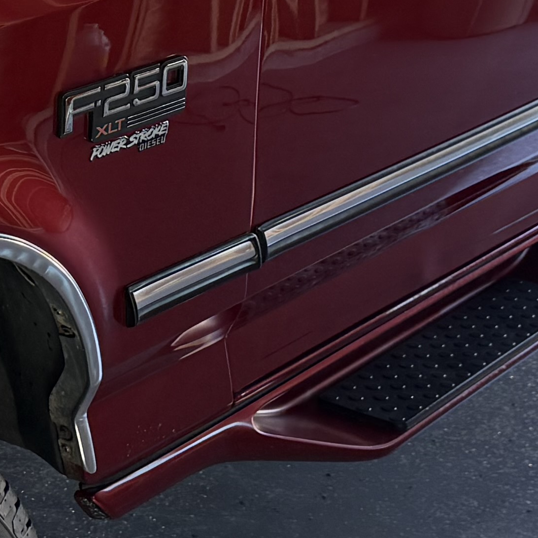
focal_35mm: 111
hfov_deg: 15.2
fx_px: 1952
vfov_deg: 15.3
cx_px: -87
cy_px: -43
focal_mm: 6.76
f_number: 1.78
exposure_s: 1/228
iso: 160
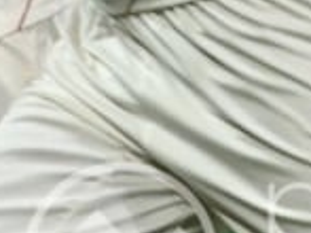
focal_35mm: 3142
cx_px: -470
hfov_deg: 0.6
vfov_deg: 0.5
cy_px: -445
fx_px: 28206
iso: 1800
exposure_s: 1/800
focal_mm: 400
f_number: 4.5
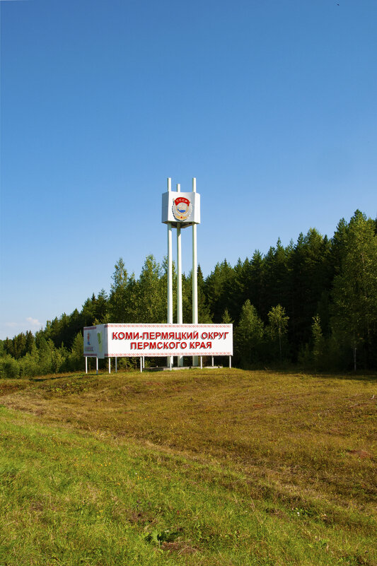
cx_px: 188
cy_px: 283
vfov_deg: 49.6
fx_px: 613
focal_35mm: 39
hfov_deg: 34.2
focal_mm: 26
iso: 640
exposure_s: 1/640
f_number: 13
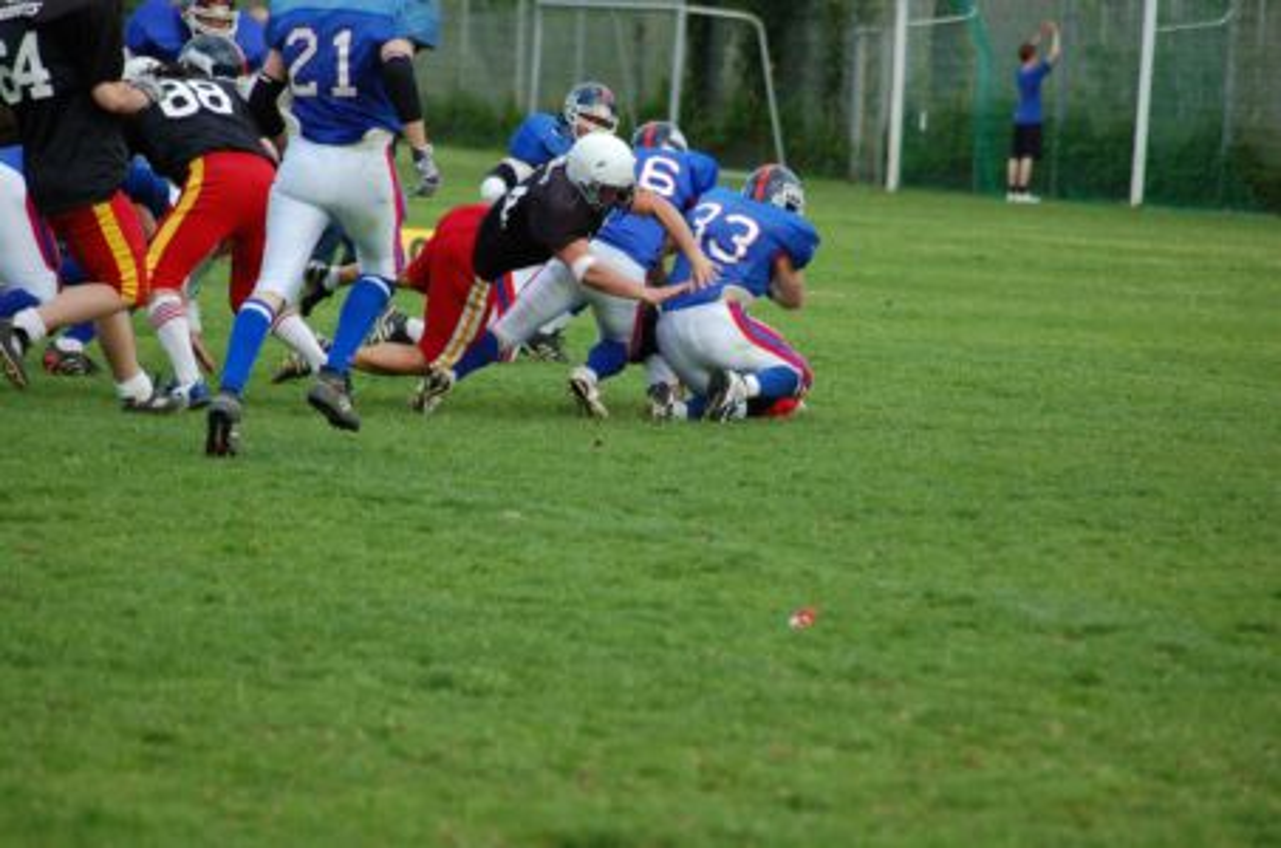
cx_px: 640
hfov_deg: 8.1
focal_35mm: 255
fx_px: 9055
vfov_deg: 5.4
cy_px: 424
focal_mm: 170
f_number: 4.8
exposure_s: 1/1000
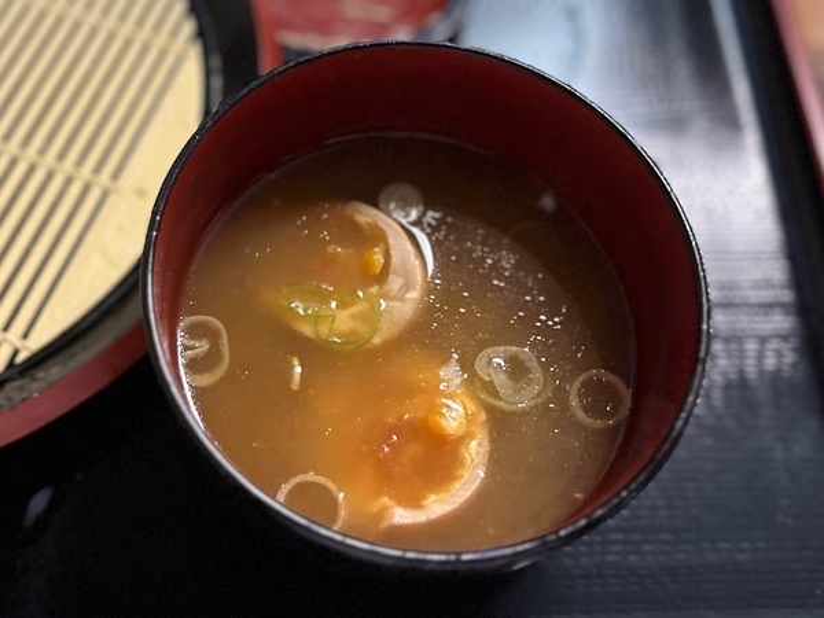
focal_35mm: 24
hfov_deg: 71.6
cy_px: 309
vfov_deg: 56.8
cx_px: 412
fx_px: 571
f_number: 1.78
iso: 640
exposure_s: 1/33
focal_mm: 6.86
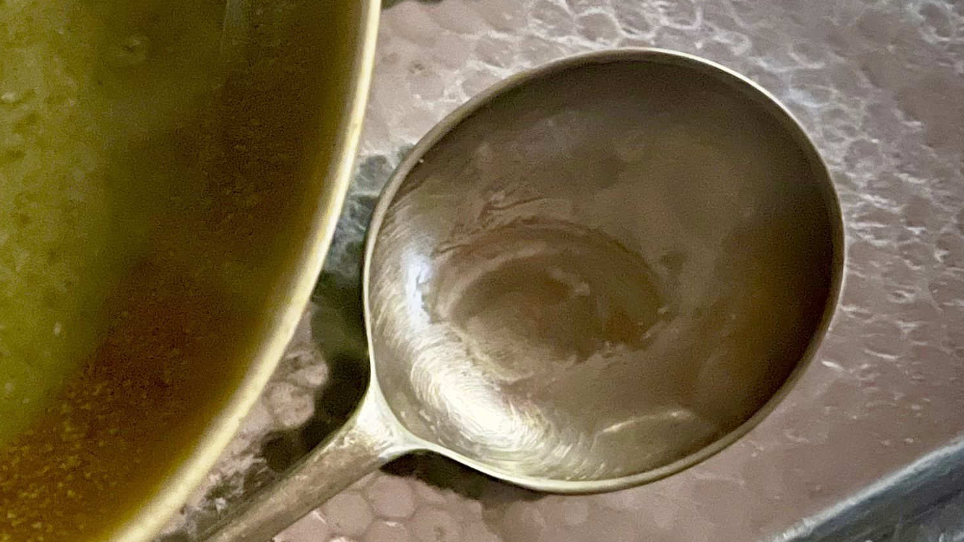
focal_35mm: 77
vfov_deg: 15.4
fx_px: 1968
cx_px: -184
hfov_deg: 24.9
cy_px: 10
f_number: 1.5
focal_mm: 5.7
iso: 1000
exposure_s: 1/2
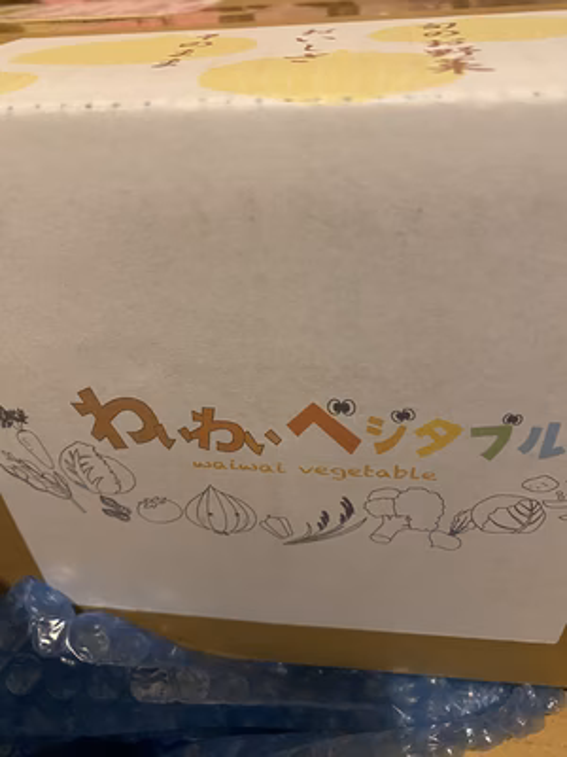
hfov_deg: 54.9
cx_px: 284
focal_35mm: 25
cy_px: 378
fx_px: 546
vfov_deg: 69.4
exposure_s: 1/40
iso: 400
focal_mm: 4.25
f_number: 1.8
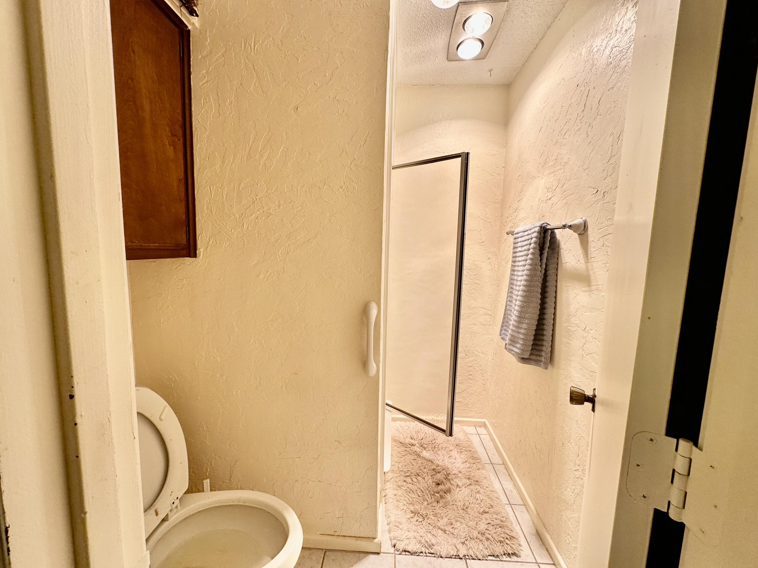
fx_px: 307
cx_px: 379
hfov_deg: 102.1
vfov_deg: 85.7
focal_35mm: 14
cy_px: 284
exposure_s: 1/120
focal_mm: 2.22
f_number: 2.2
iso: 80
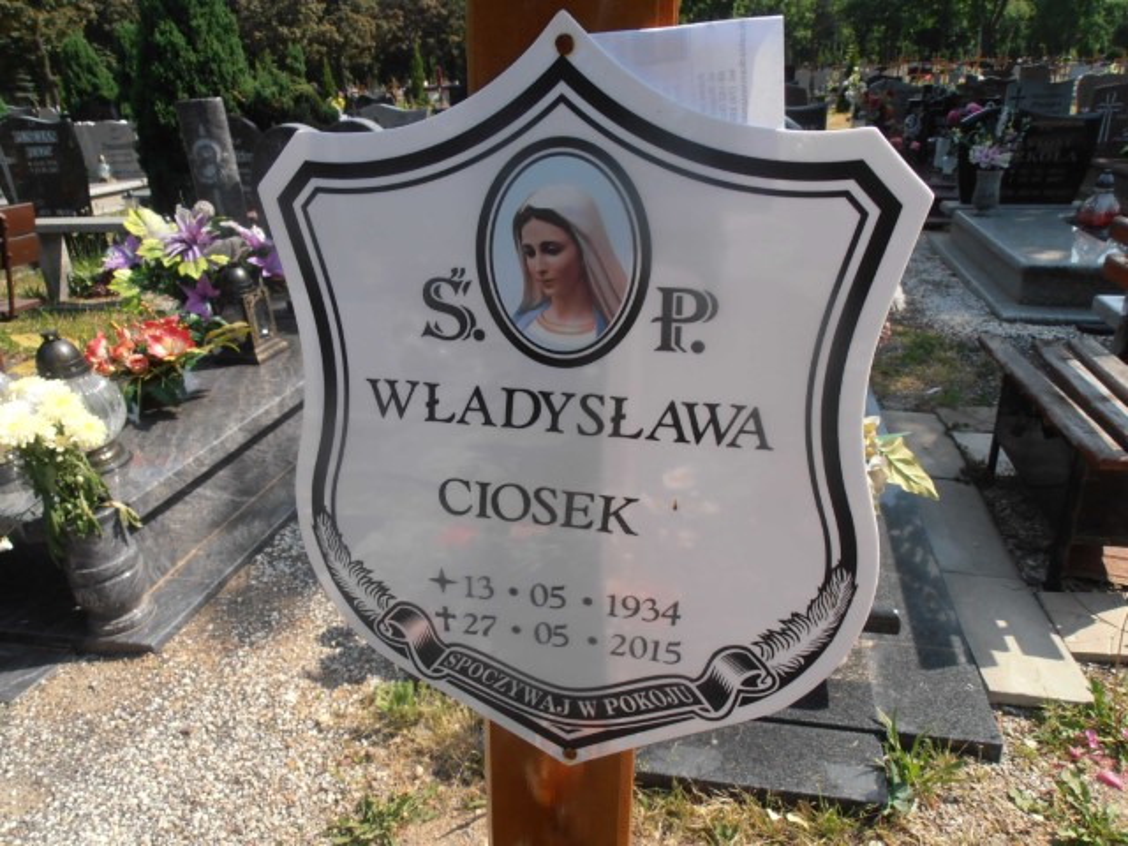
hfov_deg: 71.6
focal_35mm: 24
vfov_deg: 56.8
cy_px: 423
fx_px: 782
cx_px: 564
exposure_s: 1/125
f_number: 7.9
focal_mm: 4.2
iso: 80
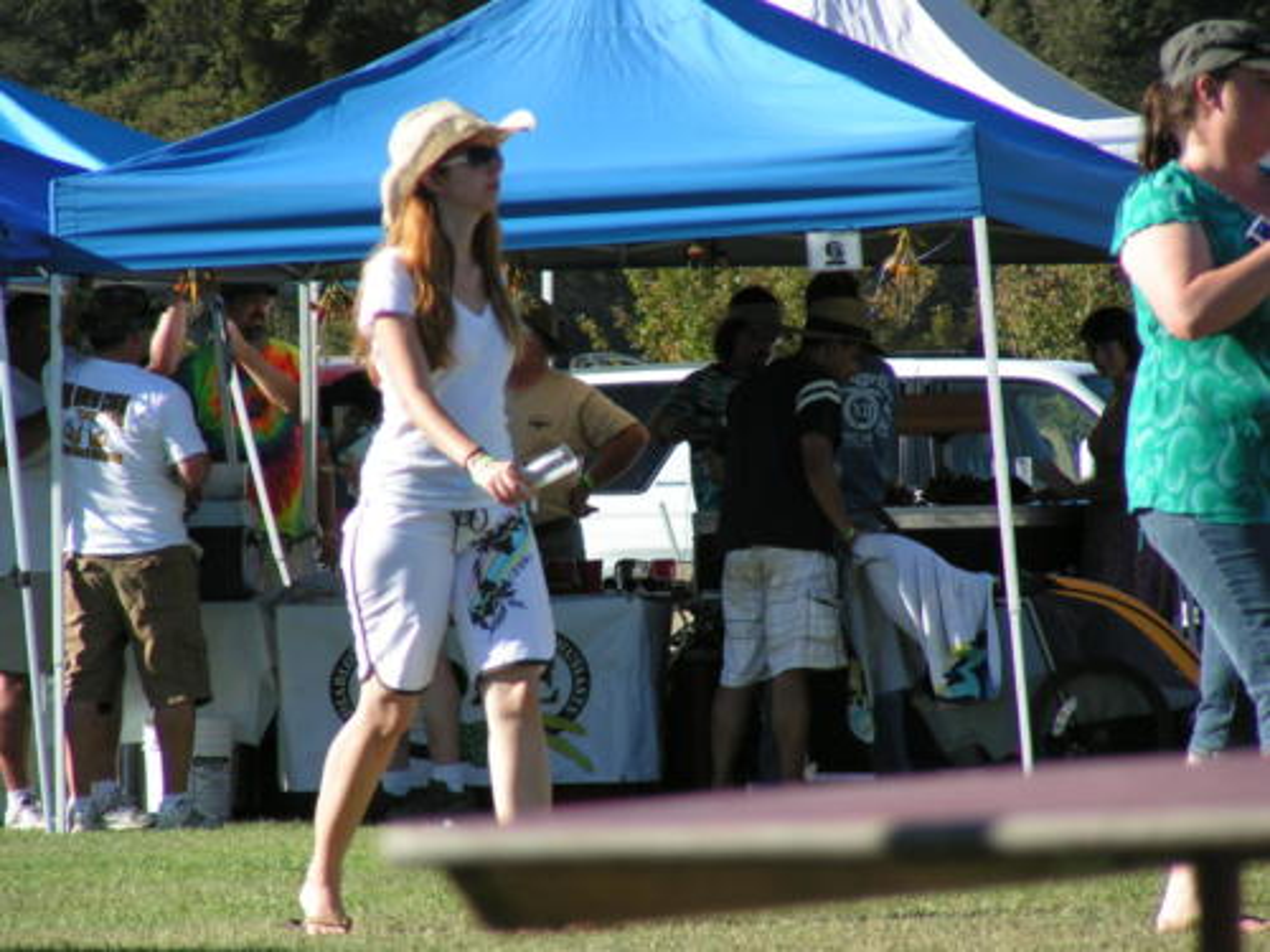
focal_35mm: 380
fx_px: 13942
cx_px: 635
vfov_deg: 3.9
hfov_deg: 5.2
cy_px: 476
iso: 50
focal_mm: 58
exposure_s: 1/500
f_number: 4
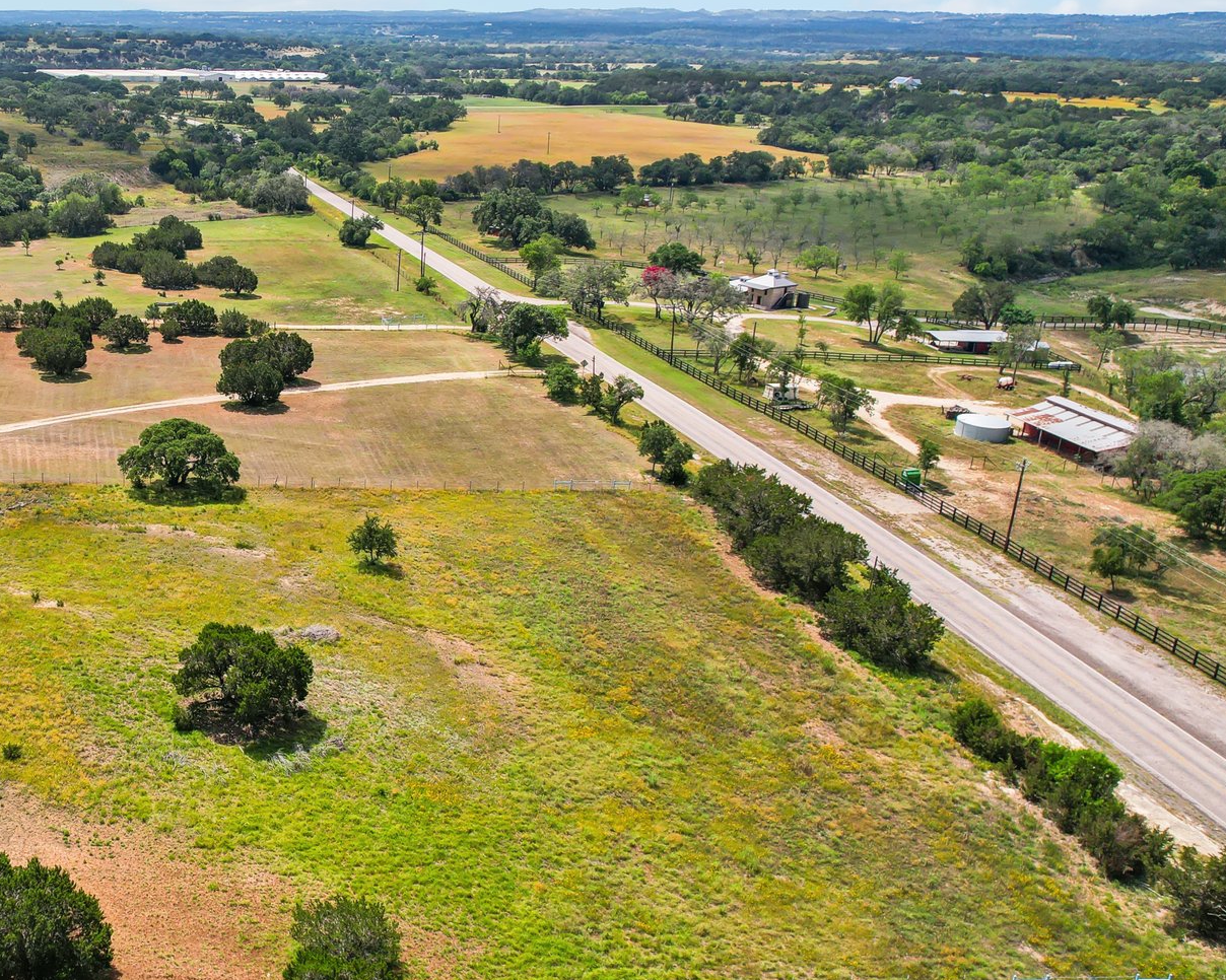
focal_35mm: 35
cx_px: 194
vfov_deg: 42.2
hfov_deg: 47.8
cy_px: 443
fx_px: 1270
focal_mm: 8.4
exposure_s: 1/120
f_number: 2.8
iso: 130
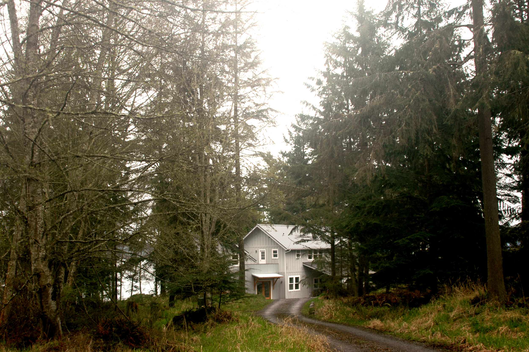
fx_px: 617
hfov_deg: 46.4
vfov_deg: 31.8
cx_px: 264
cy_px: 176
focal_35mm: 42
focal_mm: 28
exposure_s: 1/125
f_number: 5.6
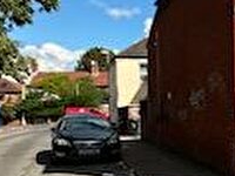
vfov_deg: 29.6
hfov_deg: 31.4
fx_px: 333
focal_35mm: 49
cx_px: 294
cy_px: 99
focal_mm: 2.22
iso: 50
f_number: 2.2
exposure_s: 1/1401
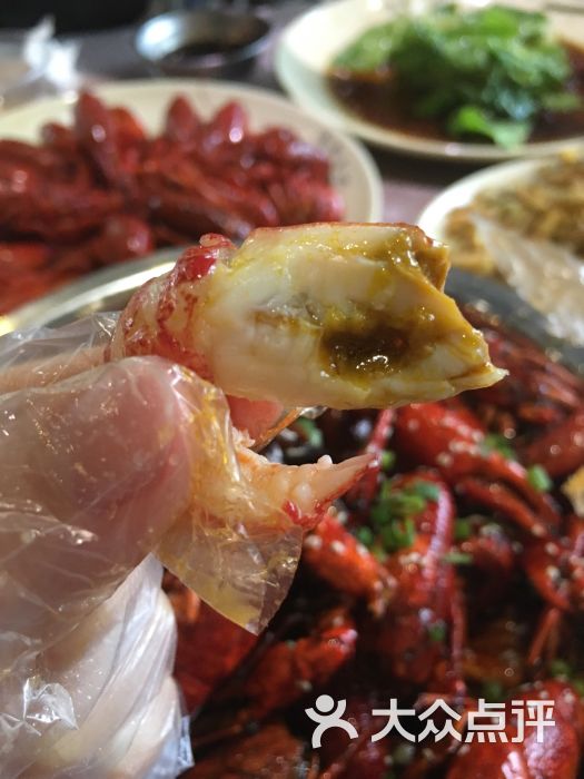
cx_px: 292
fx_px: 652
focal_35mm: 29
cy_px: 390
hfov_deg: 48.2
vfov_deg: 61.7
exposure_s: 1/33
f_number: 2.2
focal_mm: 4.15
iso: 250
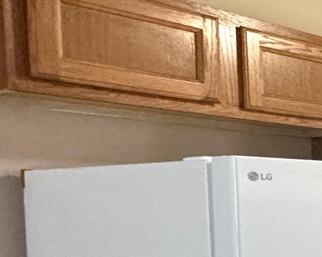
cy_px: 234
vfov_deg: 22.2
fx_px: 638
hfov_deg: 16.3
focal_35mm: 67
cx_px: 728
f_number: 2.2
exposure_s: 1/86
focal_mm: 2.22
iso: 320
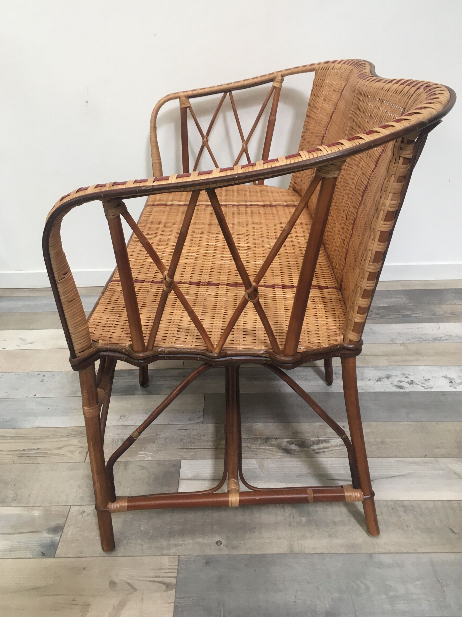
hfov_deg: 45.4
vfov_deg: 58.3
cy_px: 297
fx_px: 552
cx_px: 233
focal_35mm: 31
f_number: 2.2
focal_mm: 4.15
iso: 64
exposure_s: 1/33
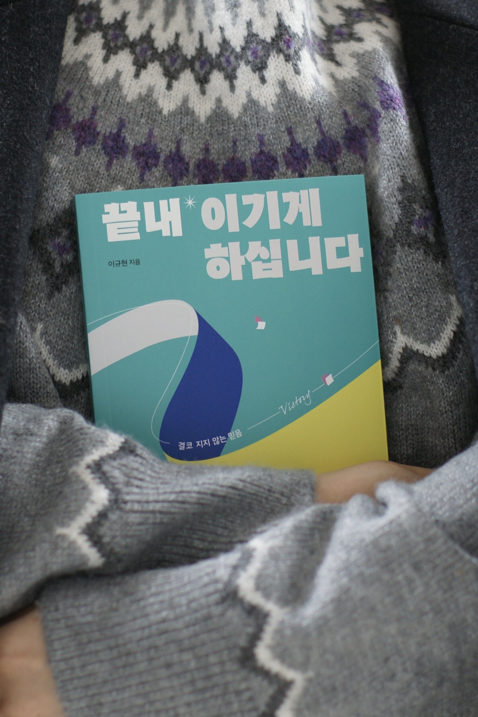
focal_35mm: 50
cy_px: 358
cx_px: 239
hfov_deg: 27.0
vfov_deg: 39.6
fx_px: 996
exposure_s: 1/60
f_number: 2
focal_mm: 50
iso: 200
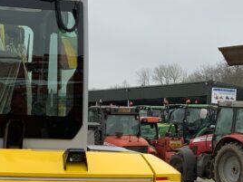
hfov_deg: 17.7
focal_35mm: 111
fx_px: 779
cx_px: 115
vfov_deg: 13.0
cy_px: 214
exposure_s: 1/351
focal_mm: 3
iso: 16
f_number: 1.8
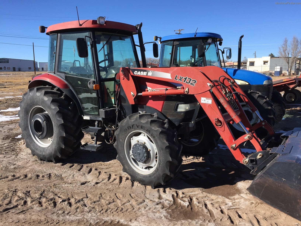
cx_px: 150
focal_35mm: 29
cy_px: 113
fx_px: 252
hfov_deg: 61.7
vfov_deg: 48.2
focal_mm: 4.15
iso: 32
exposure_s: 1/1721
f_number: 2.2
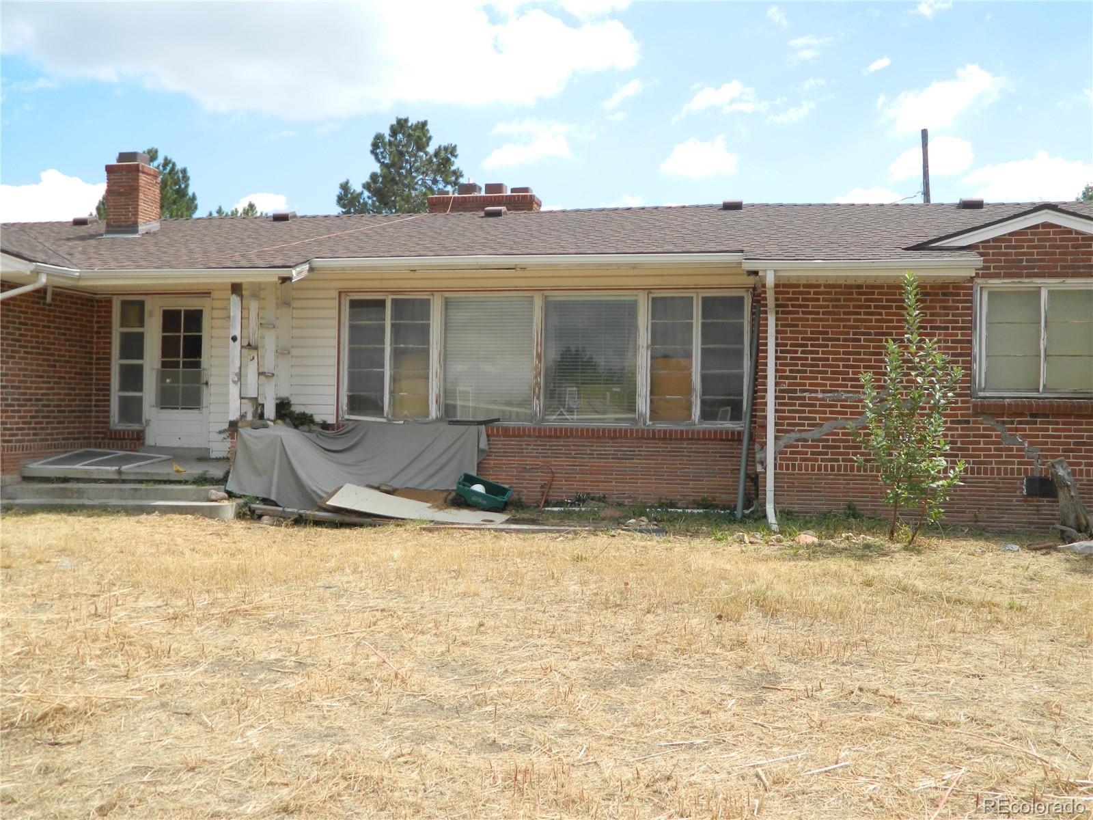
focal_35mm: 35
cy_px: 410
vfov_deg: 40.7
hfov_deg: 52.6
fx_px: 1105
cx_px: 546
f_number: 3.3
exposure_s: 1/640
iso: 80
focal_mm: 6.2
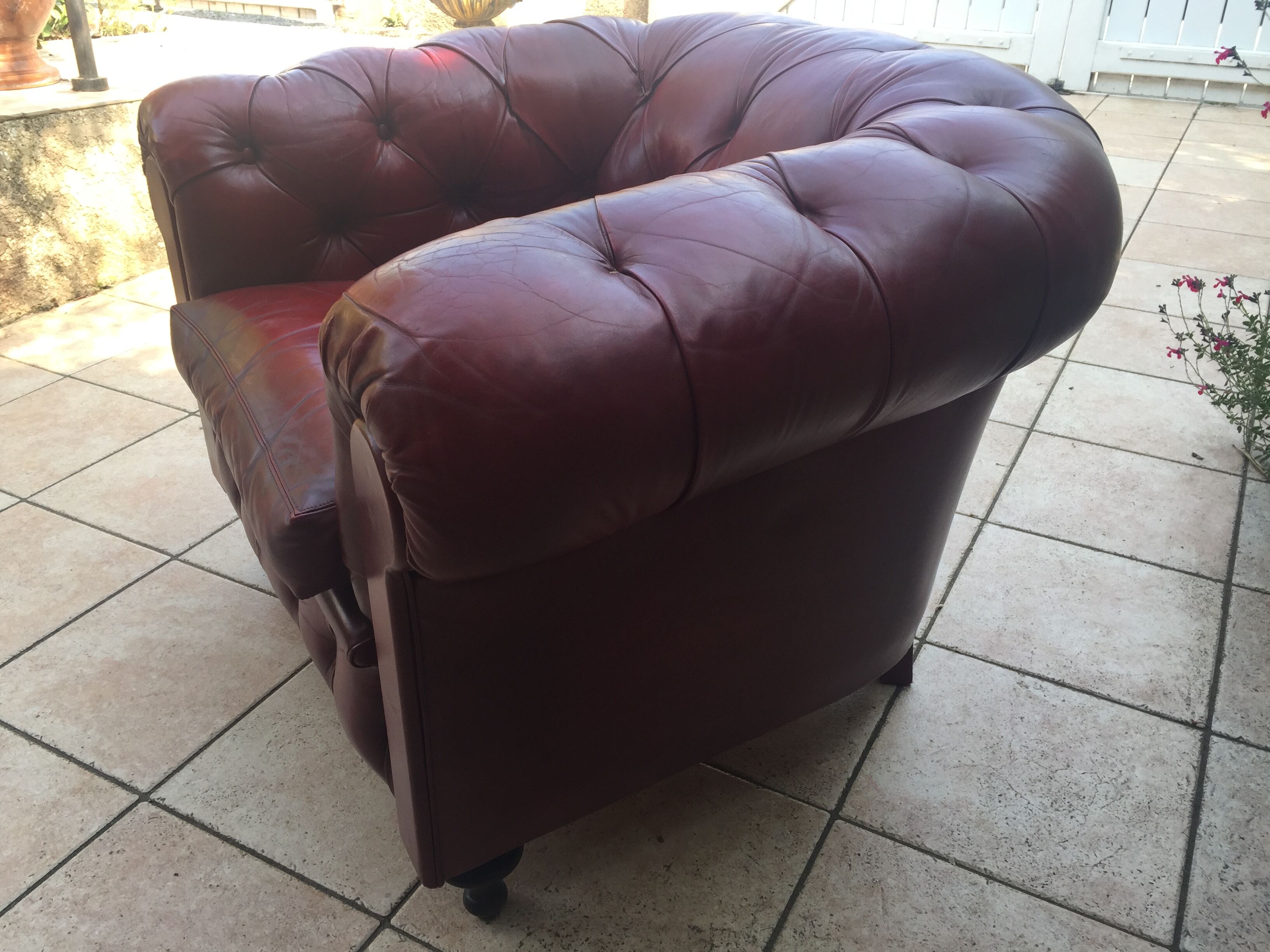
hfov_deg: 61.7
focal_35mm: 29
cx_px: 635
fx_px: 1064
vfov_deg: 48.2
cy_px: 476
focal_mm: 4.15
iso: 32
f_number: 2.2
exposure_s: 1/196
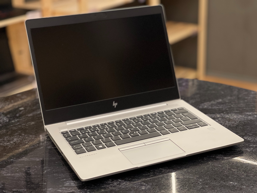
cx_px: 128
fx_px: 475
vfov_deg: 22.9
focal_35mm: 64
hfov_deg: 30.3
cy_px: 96
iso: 250
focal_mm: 7.5
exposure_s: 1/90
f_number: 2.2
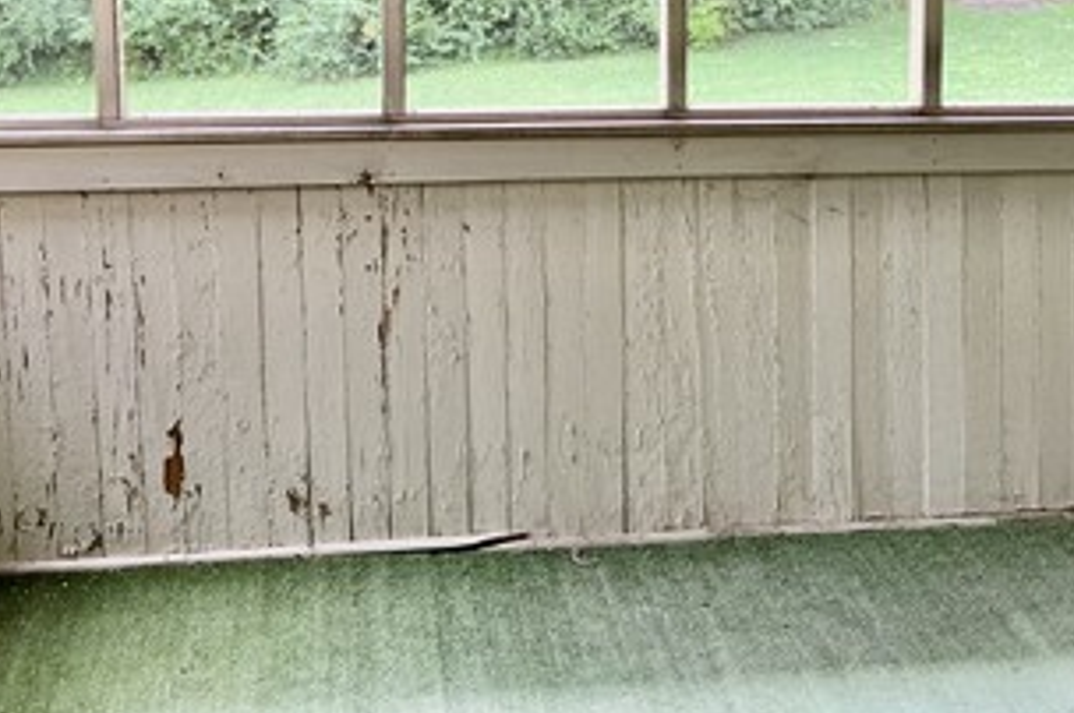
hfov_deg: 35.0
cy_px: -88
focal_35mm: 57
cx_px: 647
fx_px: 1699
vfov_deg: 22.3
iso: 50
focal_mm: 5.1
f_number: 1.6
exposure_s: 1/122
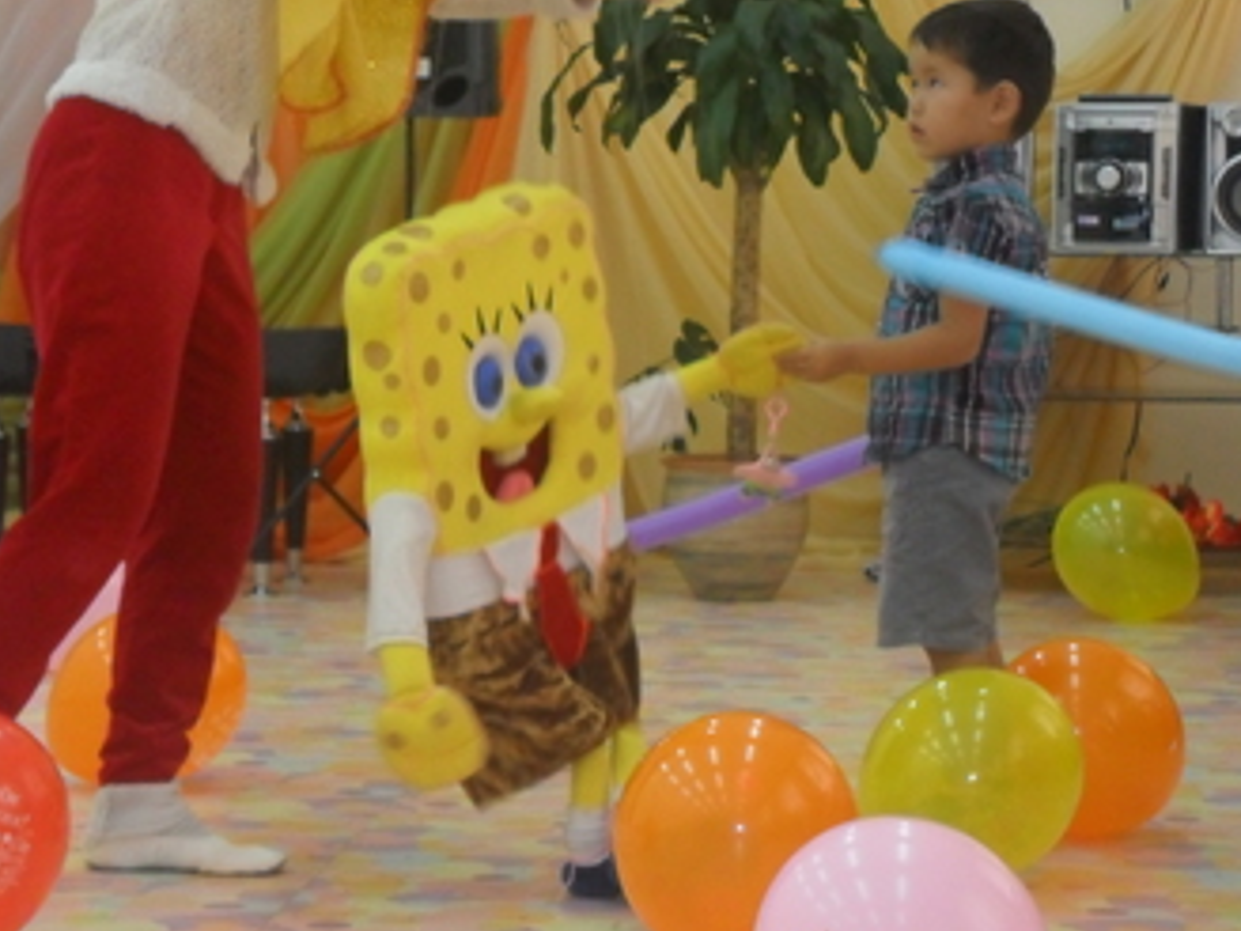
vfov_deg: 12.6
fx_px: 4230
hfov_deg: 16.7
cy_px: 416
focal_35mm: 118
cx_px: 757
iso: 320
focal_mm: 15.4
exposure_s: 1/60
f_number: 4.3
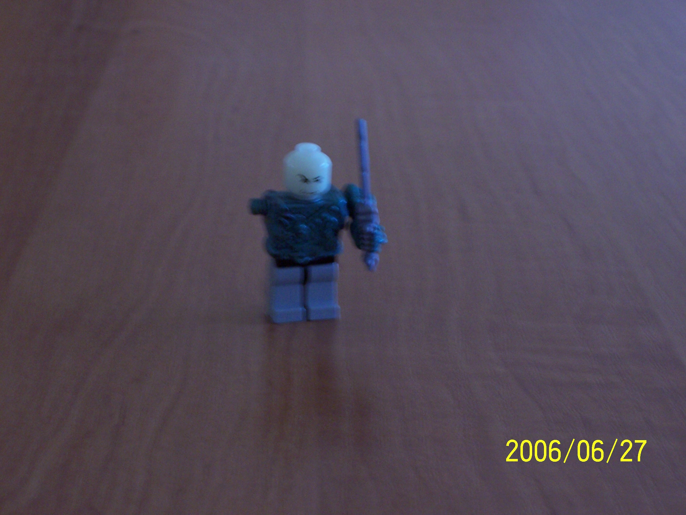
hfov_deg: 19.3
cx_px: 343
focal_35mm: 102
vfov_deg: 14.5
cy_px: 258
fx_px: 2021
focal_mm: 16.8
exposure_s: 1/8
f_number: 4.6
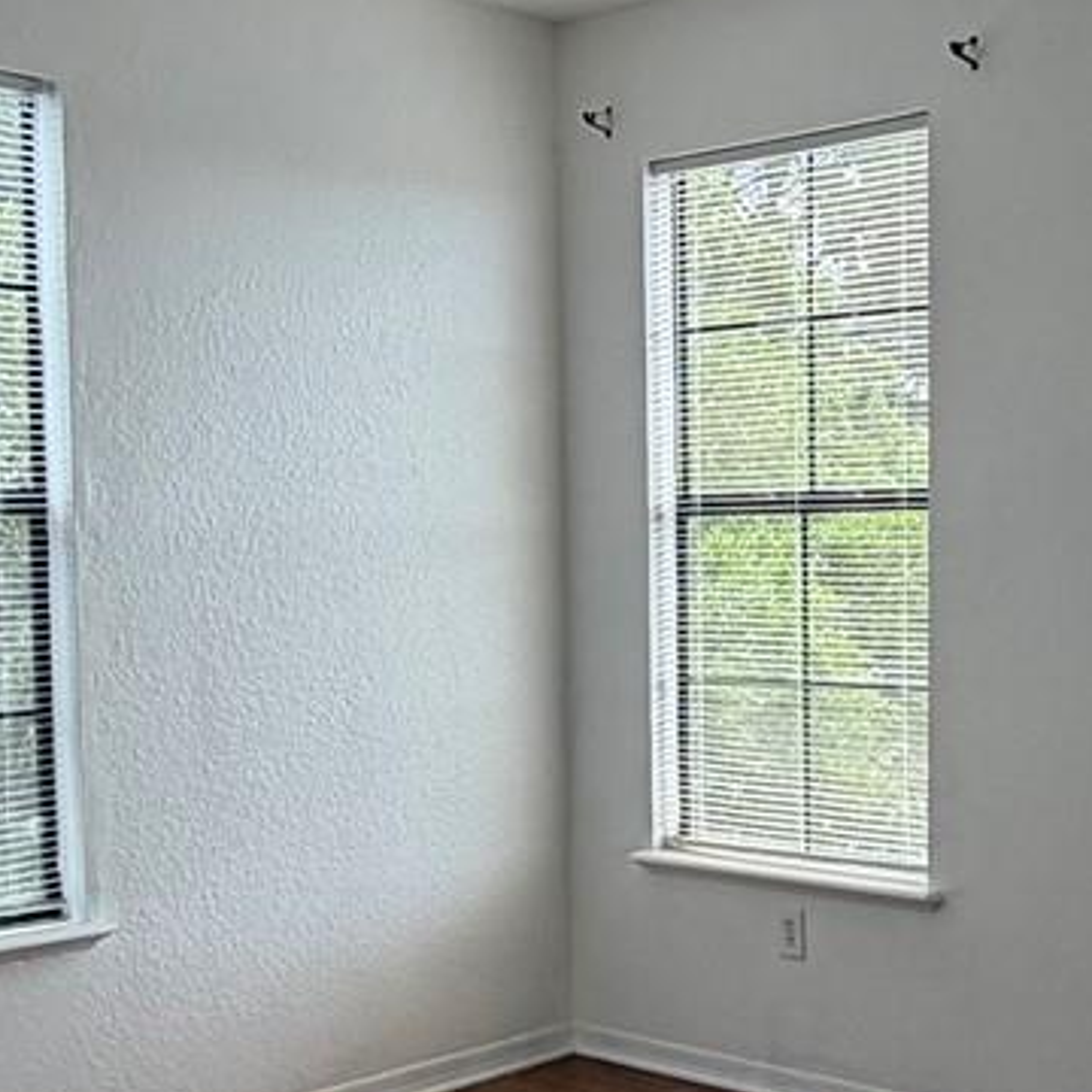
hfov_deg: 30.7
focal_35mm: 55
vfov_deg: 31.0
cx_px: 770
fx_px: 1963
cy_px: 676
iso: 64
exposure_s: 1/172
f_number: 2.2
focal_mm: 2.22
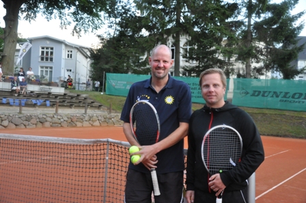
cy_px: 102
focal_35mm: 39
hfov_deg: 49.6
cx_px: 153
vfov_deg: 34.2
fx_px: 331
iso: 1600
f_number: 4
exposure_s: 1/200
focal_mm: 26
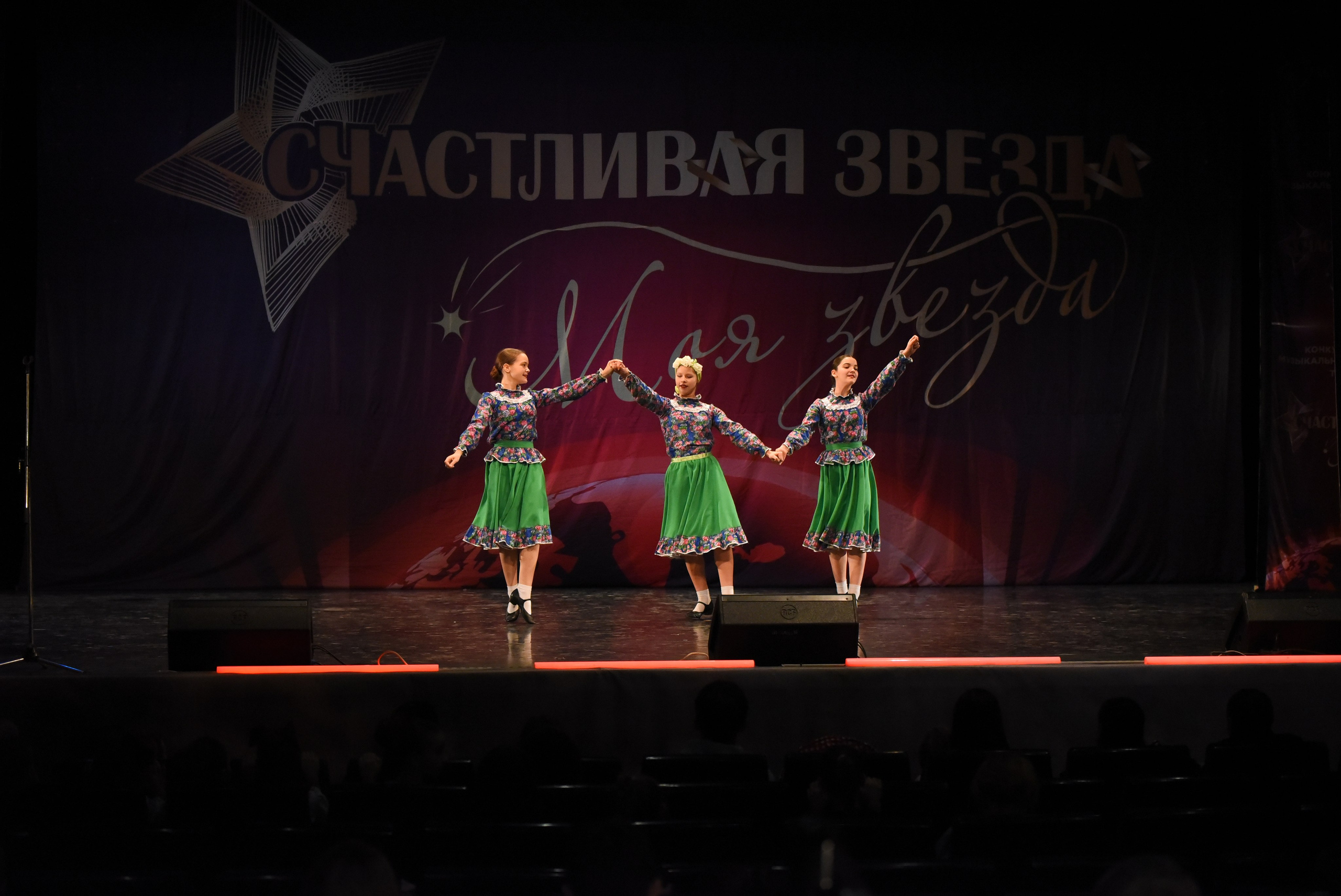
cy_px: 448
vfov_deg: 19.5
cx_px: 670
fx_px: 2608
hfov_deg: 28.8
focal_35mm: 70
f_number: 3.2
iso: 5000
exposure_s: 1/800
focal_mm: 70
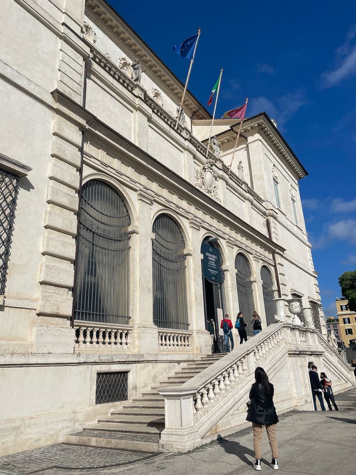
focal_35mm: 26
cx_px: 178
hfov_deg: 53.0
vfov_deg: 67.3
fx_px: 357
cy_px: 238
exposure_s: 1/9091
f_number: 1.6
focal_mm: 4.2
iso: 32
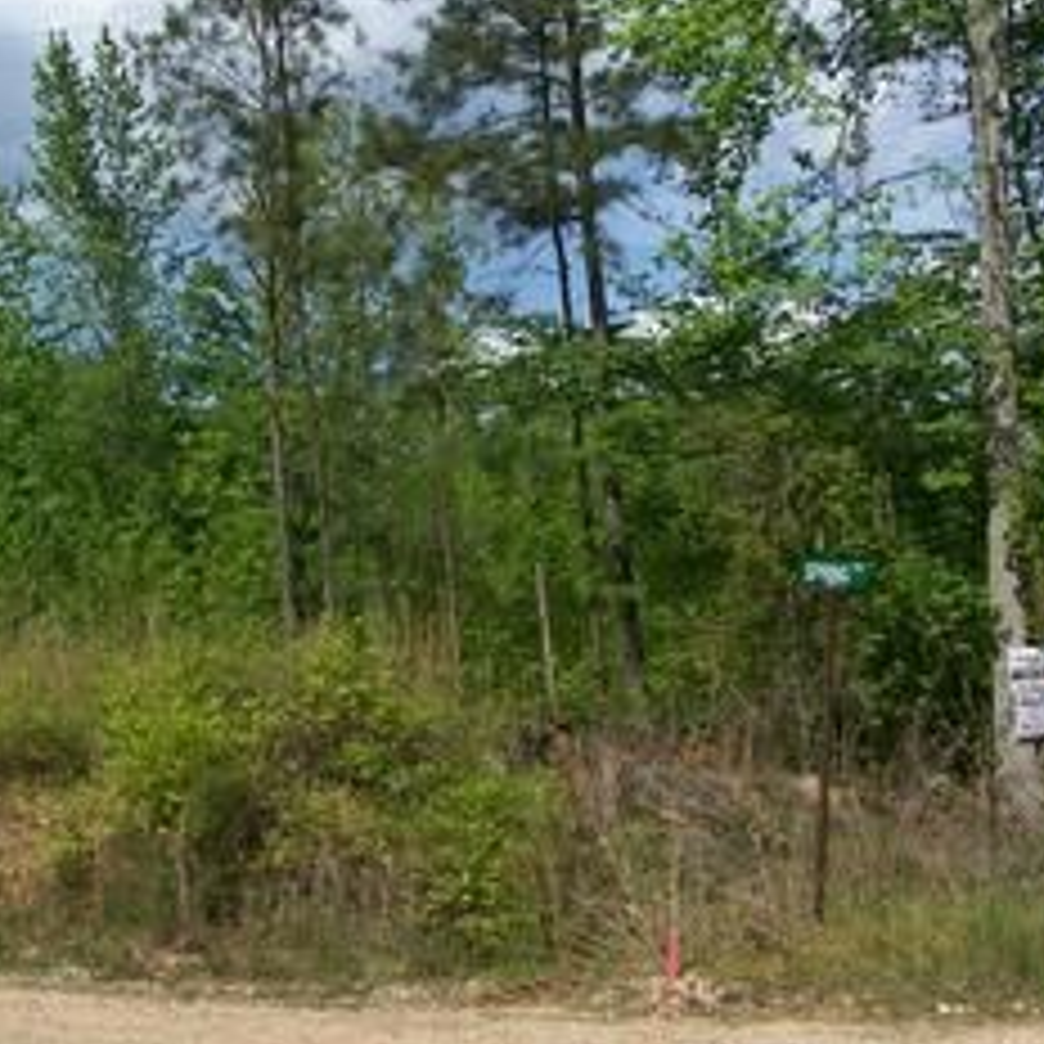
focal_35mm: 58
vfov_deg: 29.5
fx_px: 1979
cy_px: 428
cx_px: 428
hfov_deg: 29.5
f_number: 5.6
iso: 80
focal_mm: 6.3
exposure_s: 1/800
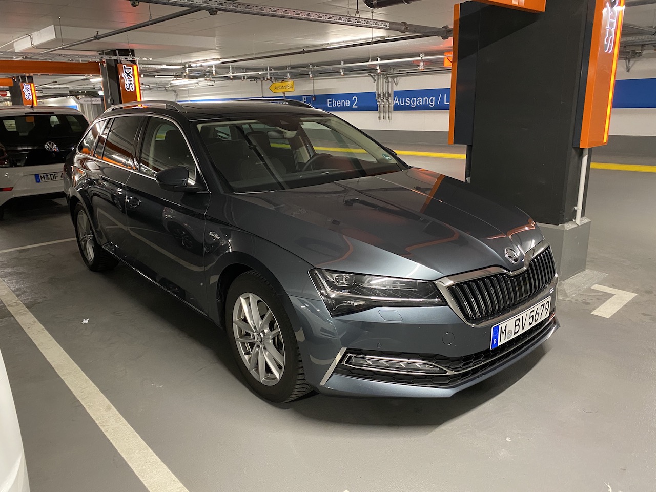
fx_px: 493
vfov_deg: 53.1
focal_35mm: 26
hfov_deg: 67.3
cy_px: 246
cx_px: 328
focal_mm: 4.25
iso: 500
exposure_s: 1/25
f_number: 1.8
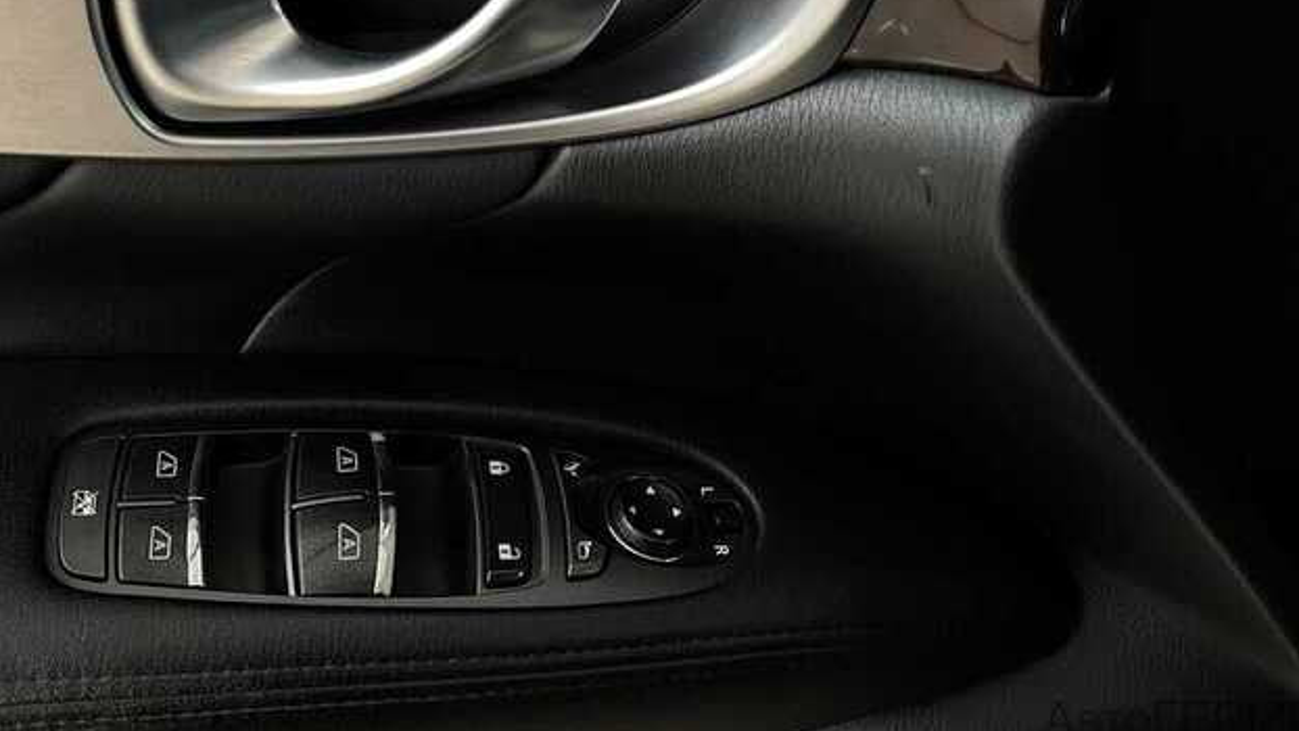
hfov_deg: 48.6
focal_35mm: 41
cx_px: 436
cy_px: 55
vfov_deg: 27.8
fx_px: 1412
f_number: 1.6
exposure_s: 1/50
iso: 320
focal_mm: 4.2
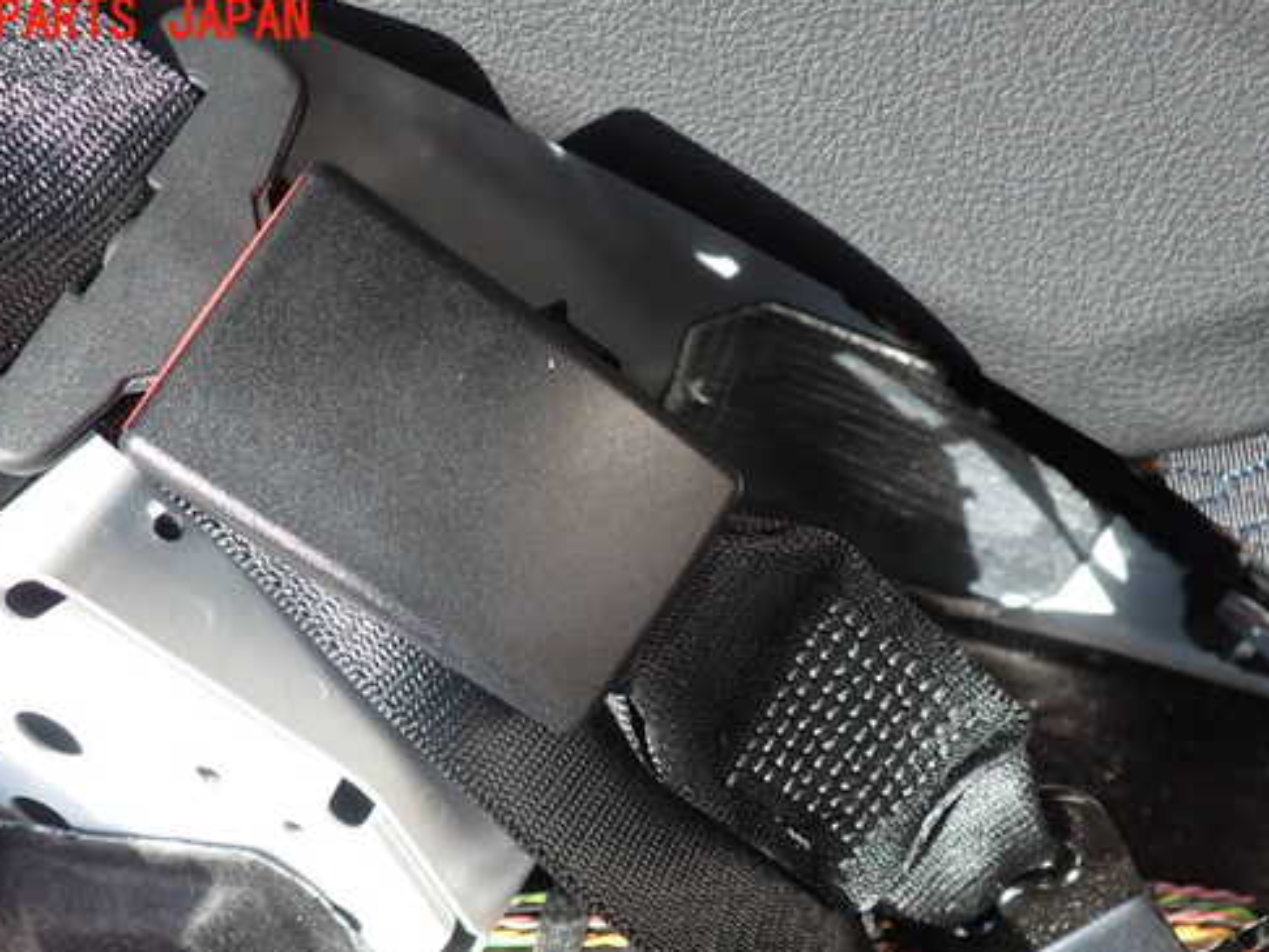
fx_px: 1357
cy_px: 576
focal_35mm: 37
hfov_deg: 50.1
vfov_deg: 38.5
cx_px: 619
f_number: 2.3
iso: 160
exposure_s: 1/60
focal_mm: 5.4
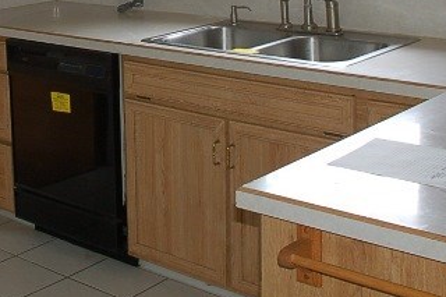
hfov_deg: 26.7
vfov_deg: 17.5
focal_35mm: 75
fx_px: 929
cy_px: -39
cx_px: 123
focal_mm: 20
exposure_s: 1/60
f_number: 3.8
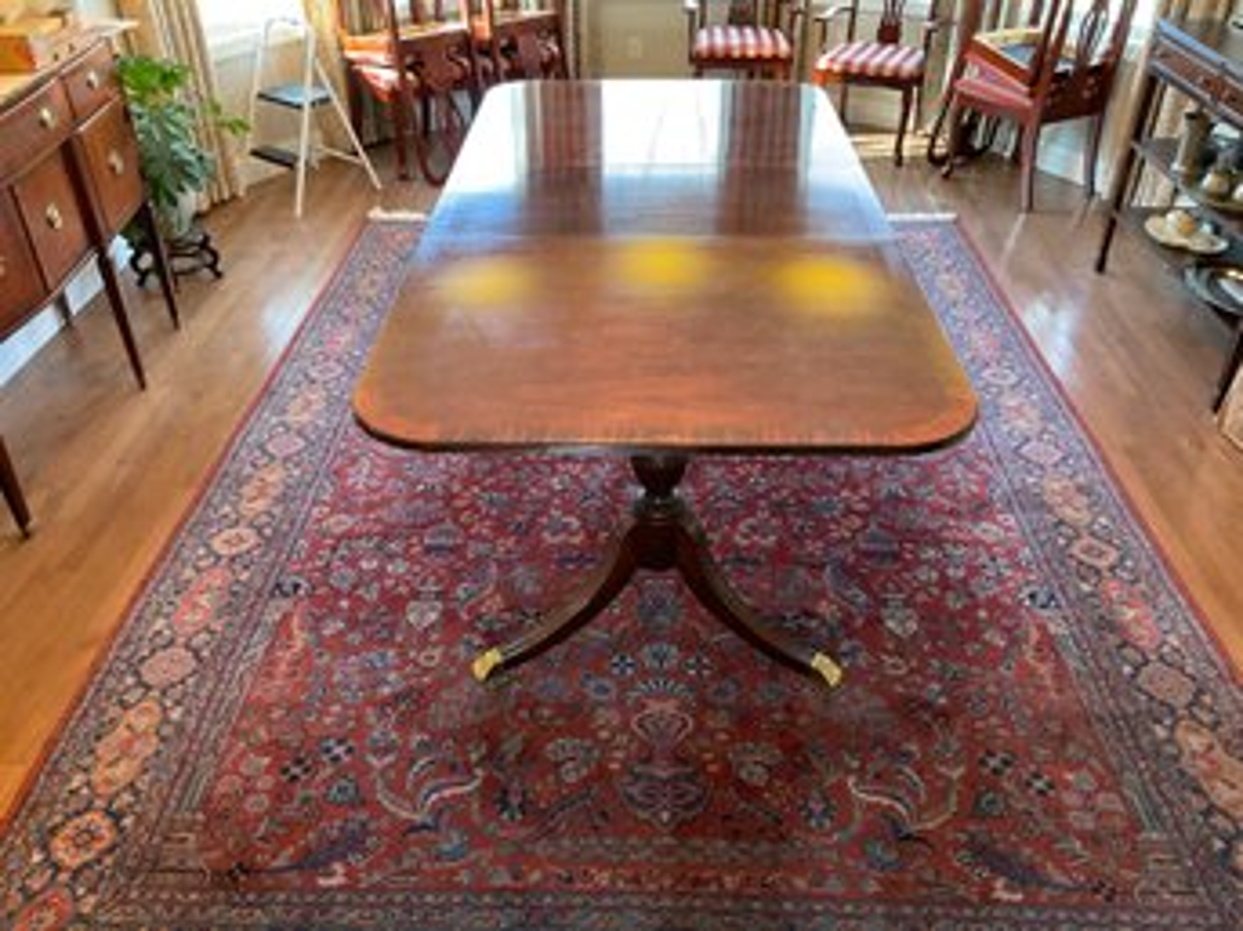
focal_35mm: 29
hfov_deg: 61.7
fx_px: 1041
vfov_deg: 48.2
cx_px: 622
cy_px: 466
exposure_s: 1/40
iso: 250
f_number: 1.8
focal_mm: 3
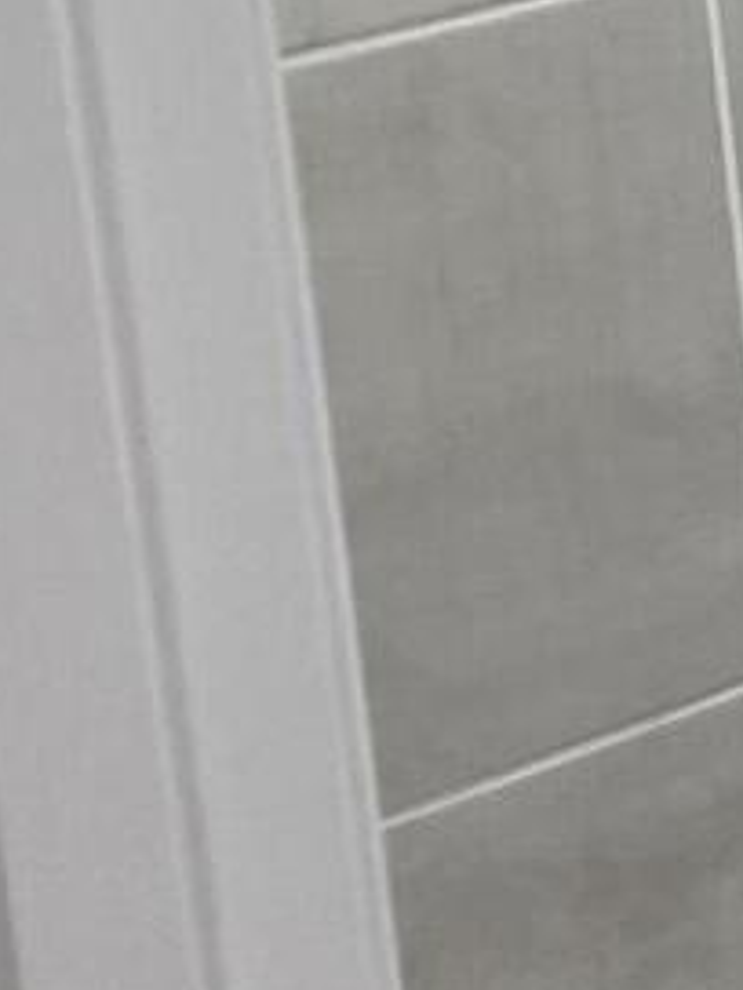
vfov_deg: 10.3
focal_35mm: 191
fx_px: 5466
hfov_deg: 6.6
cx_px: 2651
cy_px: 18
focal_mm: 5.1
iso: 80
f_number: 1.6
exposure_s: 1/120
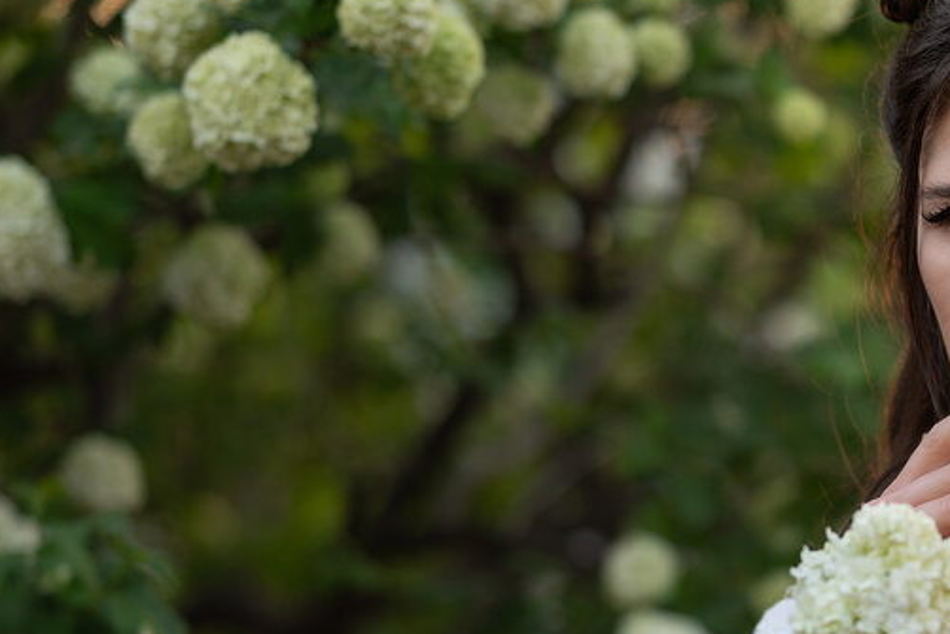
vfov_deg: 6.8
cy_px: 531
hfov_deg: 10.1
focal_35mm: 203
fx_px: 5358
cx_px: 941
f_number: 2
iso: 160
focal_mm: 85
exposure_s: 1/160
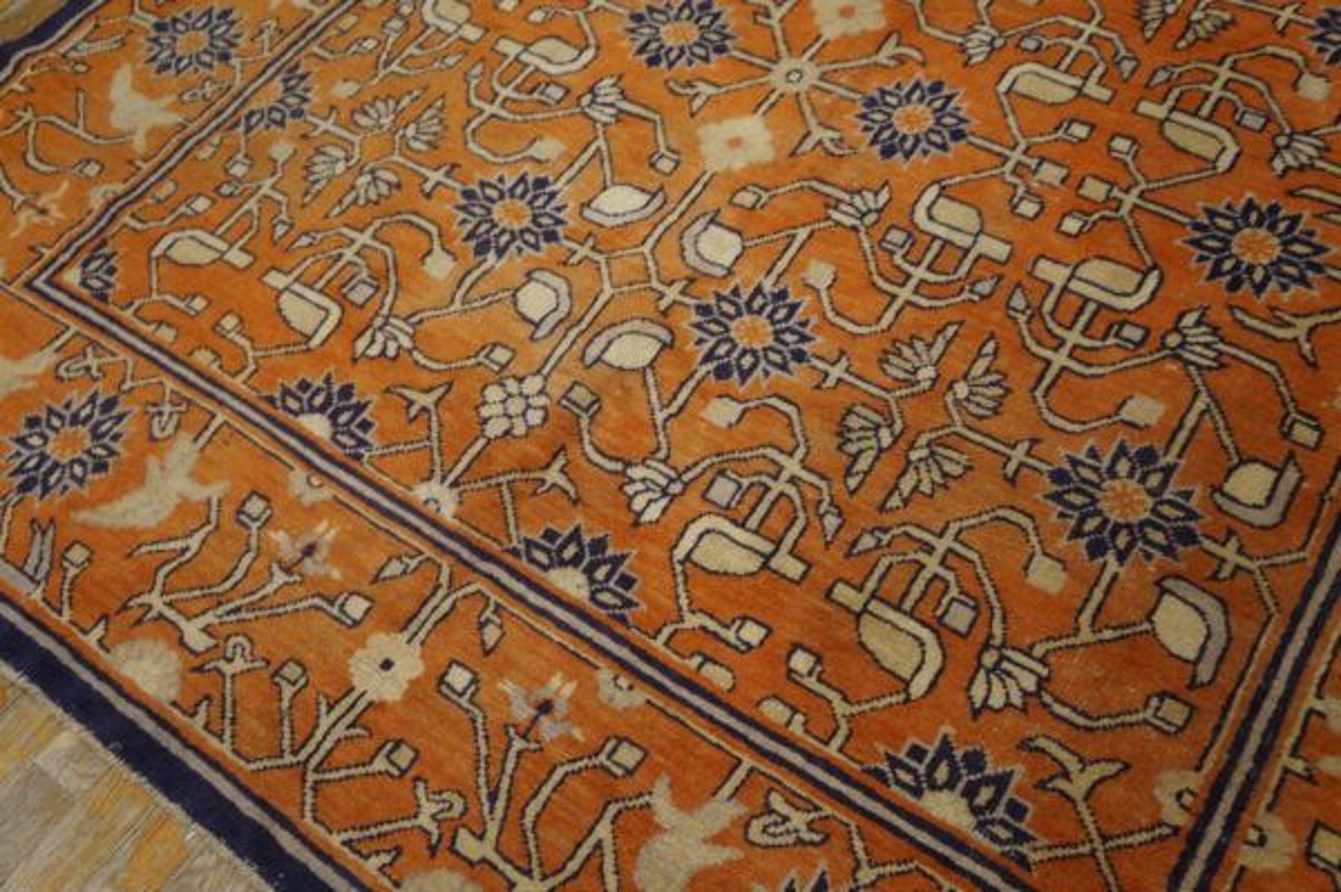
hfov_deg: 57.3
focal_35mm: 33
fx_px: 1228
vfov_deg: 39.9
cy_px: 446
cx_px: 670
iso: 800
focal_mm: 22
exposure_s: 1/60
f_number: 4
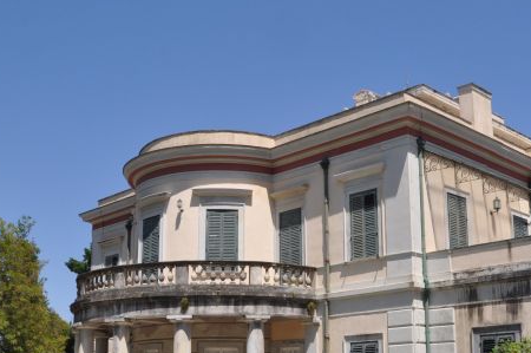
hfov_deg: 41.1
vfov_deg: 27.9
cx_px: 303
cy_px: 227
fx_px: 707
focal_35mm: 48
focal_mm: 18
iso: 400
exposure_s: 1/400
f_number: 16
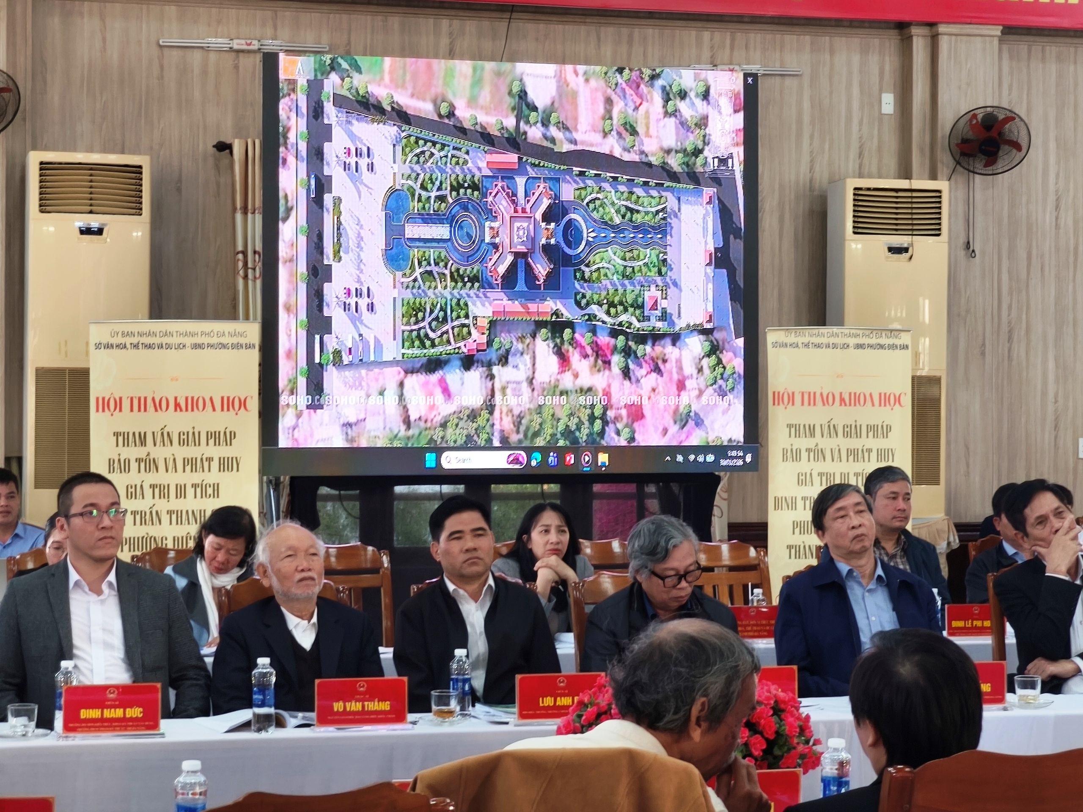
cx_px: 542
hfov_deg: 26.0
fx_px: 2346
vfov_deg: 19.6
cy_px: 406
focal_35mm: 75
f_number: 1.9
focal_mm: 7.1
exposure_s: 1/100
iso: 320
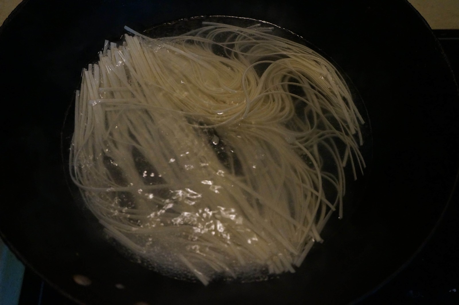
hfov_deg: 55.2
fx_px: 439
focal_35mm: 34
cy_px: 152
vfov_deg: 38.3
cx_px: 230
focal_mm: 23
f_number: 4
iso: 3200
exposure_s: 1/125
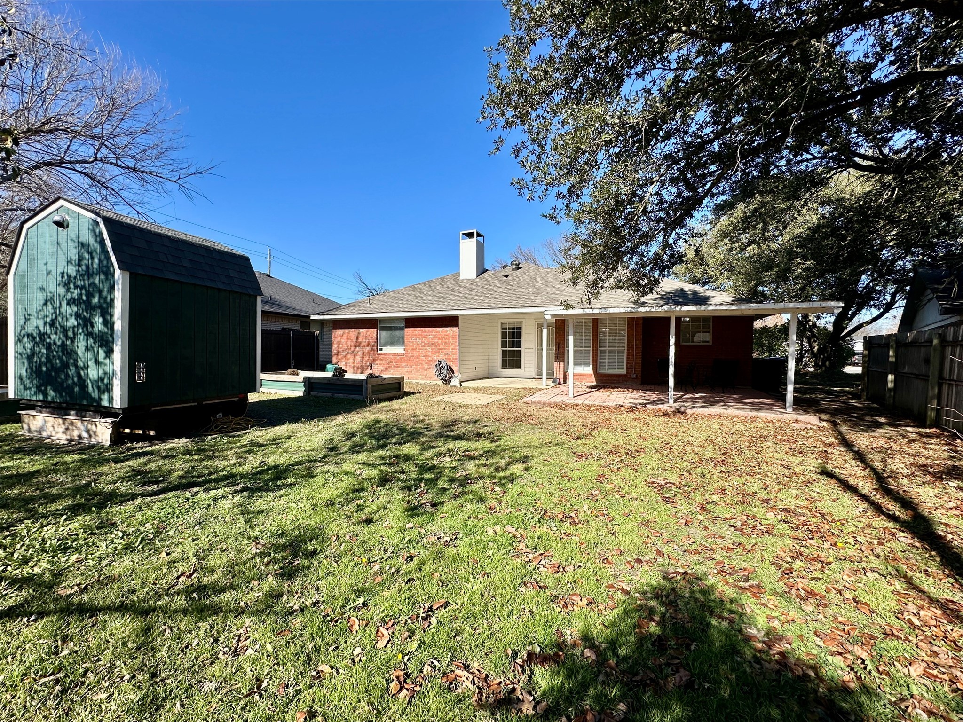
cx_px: 482
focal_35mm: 14
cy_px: 361
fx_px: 389
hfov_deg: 102.1
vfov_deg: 85.7
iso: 40
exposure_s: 1/1453
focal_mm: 2.22
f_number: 2.2
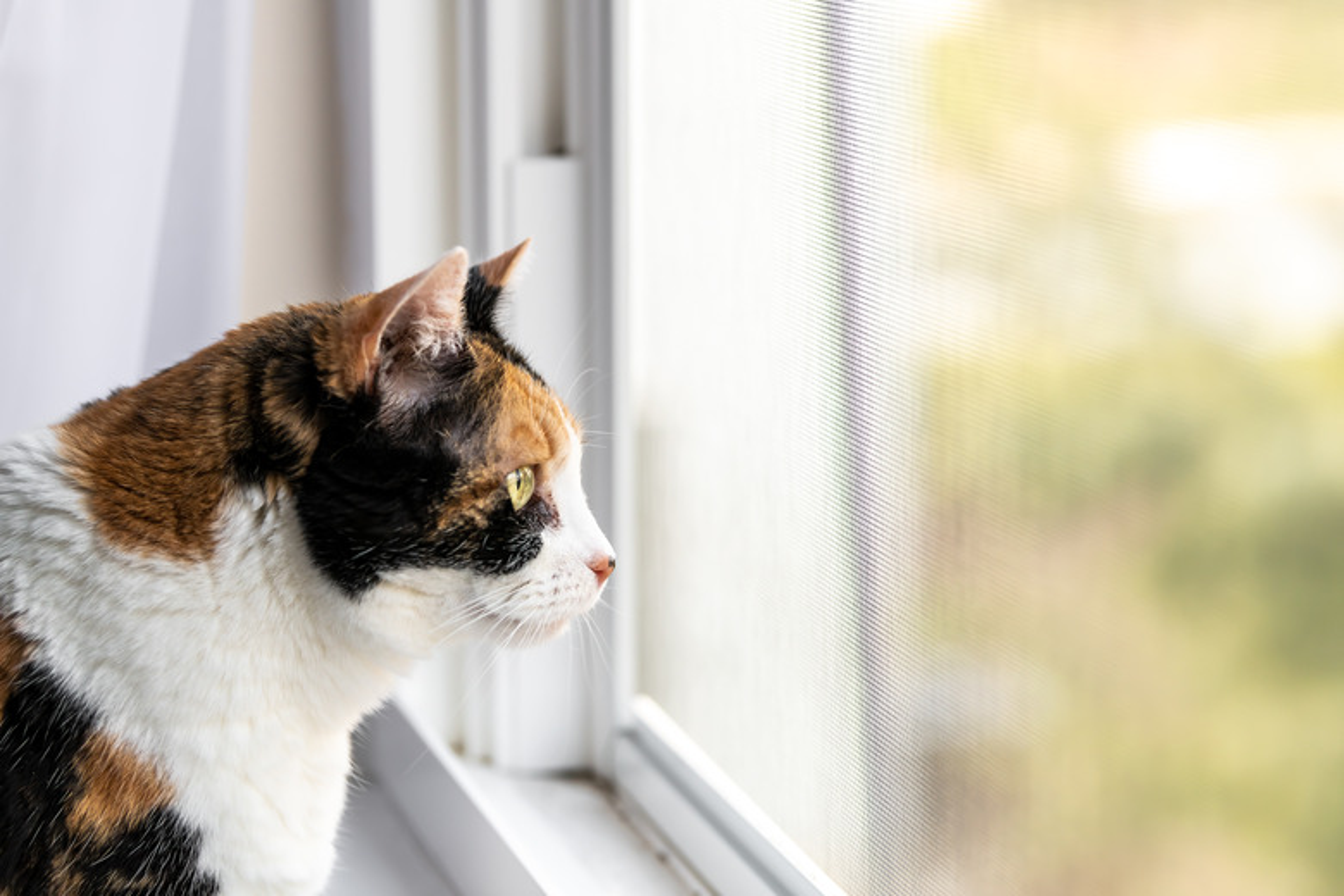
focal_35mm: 100
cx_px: 672
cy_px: 448
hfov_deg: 20.4
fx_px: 3733
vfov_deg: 13.7
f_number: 4
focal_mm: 100
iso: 400
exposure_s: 1/200
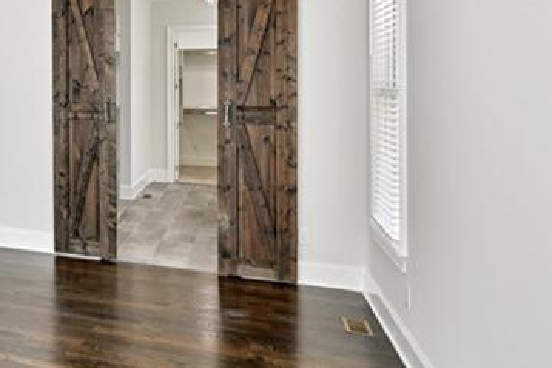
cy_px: 88
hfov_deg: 37.5
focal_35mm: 40
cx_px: -100
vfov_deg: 32.7
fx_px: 614
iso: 100
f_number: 8
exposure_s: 1/20
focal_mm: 14
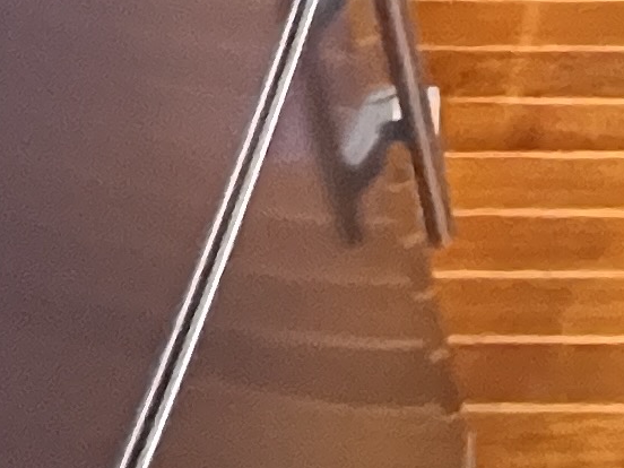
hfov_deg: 18.1
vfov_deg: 9.6
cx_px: 965
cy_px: -1126
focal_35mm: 95
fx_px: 1713
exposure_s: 1/60
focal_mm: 1.57
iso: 800
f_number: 1.8
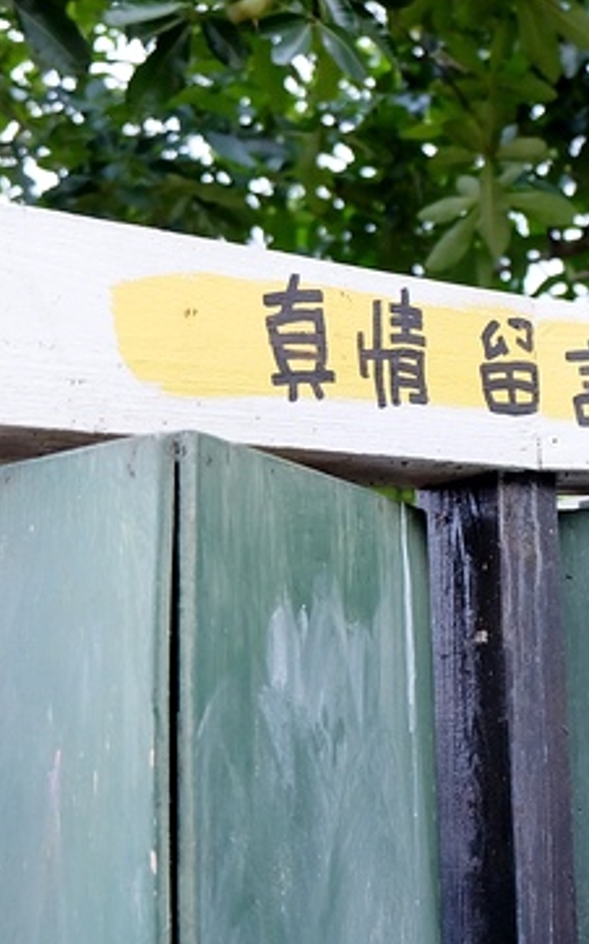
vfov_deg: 32.4
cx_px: 662
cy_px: 382
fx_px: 1619
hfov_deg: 19.7
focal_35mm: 63
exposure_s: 1/52
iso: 800
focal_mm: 18.8
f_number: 2.8
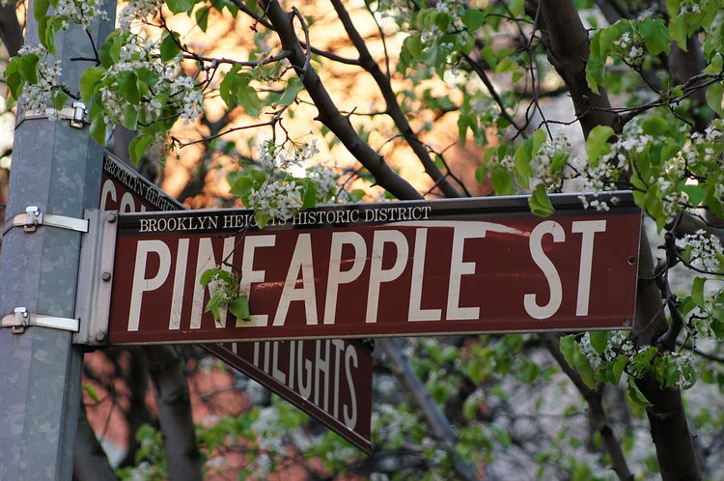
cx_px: 362
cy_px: 240
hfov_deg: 9.2
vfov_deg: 6.1
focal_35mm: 225
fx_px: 4519
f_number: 5.6
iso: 800
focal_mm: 150
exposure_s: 1/250
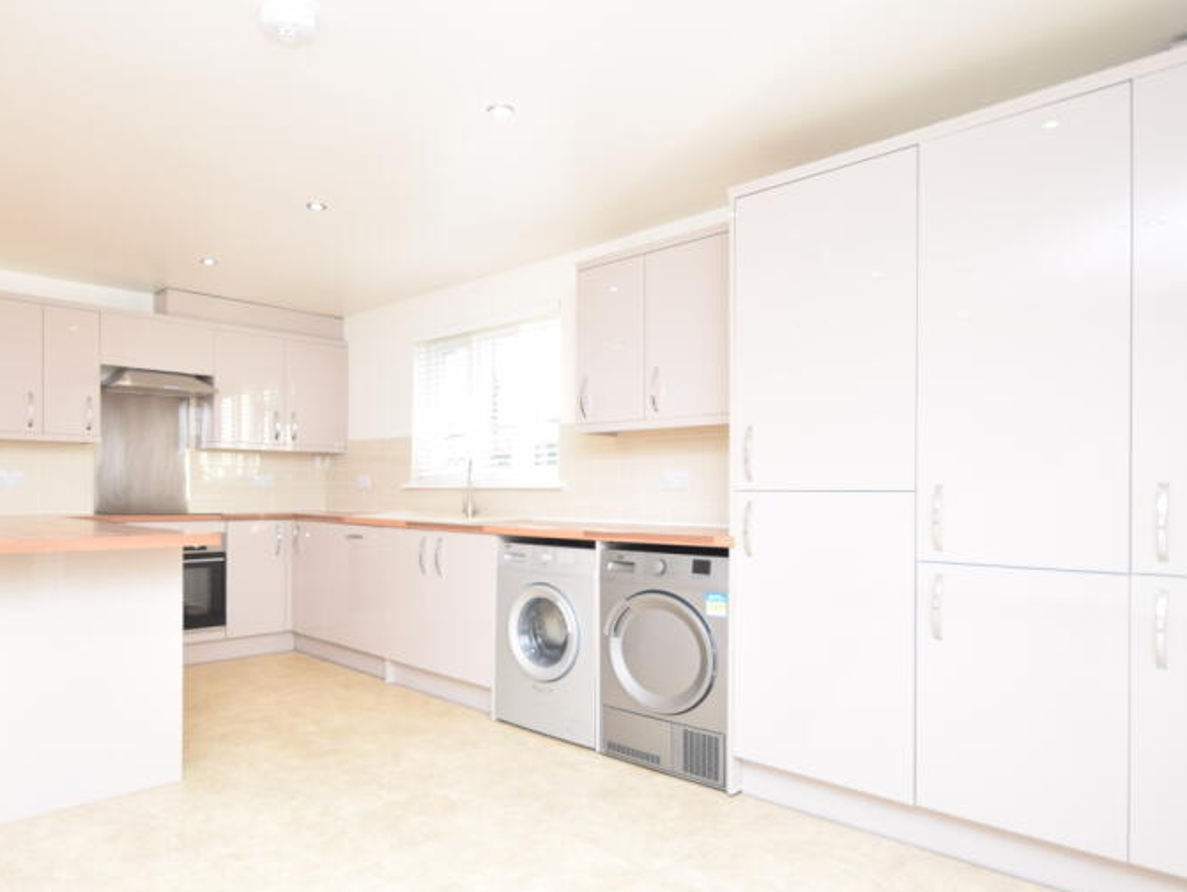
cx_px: 490
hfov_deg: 75.7
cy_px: 489
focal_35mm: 22
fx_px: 755
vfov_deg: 61.0
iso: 400
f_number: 4.5
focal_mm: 10
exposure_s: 1/80
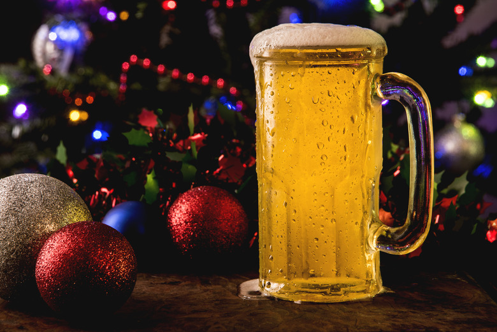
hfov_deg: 17.1
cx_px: 248
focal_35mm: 120
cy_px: 166
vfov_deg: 11.4
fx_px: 1658
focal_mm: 120
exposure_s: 1
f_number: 16
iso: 200
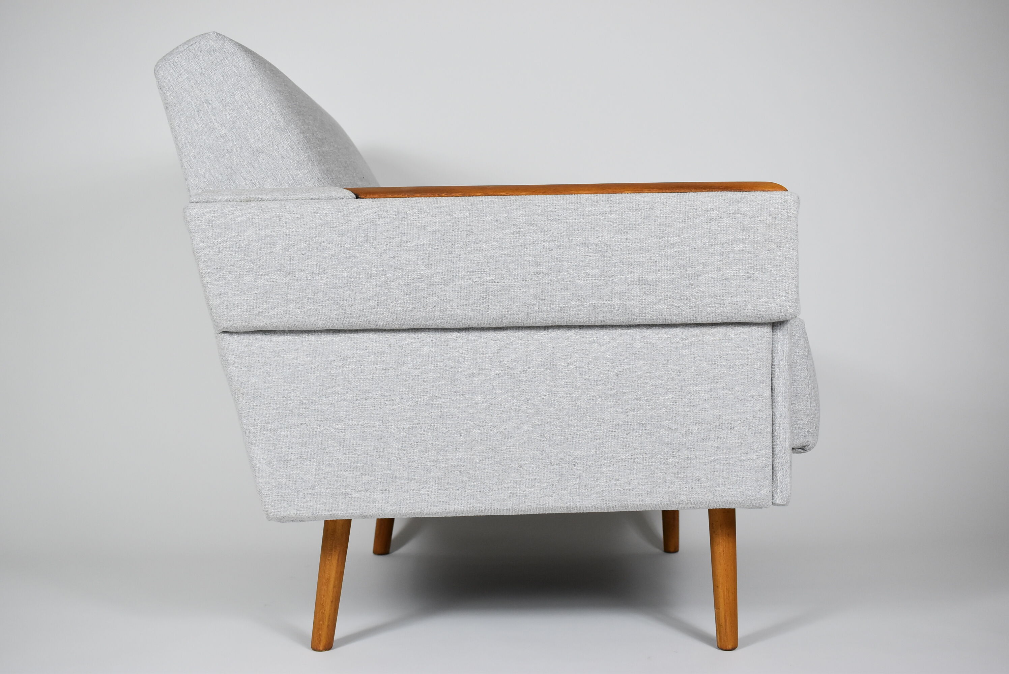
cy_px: 337
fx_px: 1052
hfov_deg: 51.2
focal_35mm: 38
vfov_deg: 35.6
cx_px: 504
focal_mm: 25
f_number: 5
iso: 800
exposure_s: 1/125
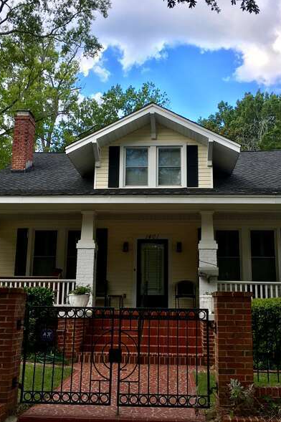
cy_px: 212
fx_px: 481
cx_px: 150
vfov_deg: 47.4
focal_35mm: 41
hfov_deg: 32.6
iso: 25
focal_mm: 4.15
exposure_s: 1/519
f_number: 2.2
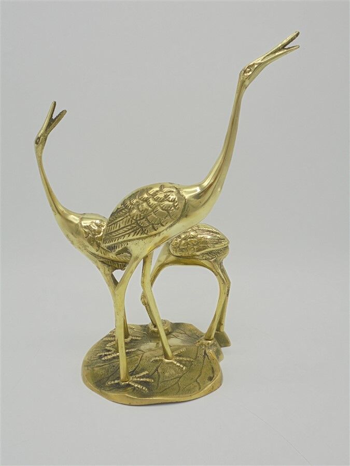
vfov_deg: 54.0
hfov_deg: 41.8
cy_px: 233
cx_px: 175
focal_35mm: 34
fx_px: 458
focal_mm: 6.1
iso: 100
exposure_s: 1/80
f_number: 4
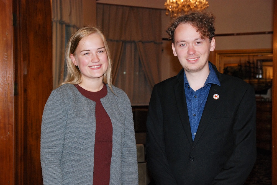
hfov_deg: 35.0
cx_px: 138
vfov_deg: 23.8
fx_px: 439
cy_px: 92
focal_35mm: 57
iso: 800
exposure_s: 1/60
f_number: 5
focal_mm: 38
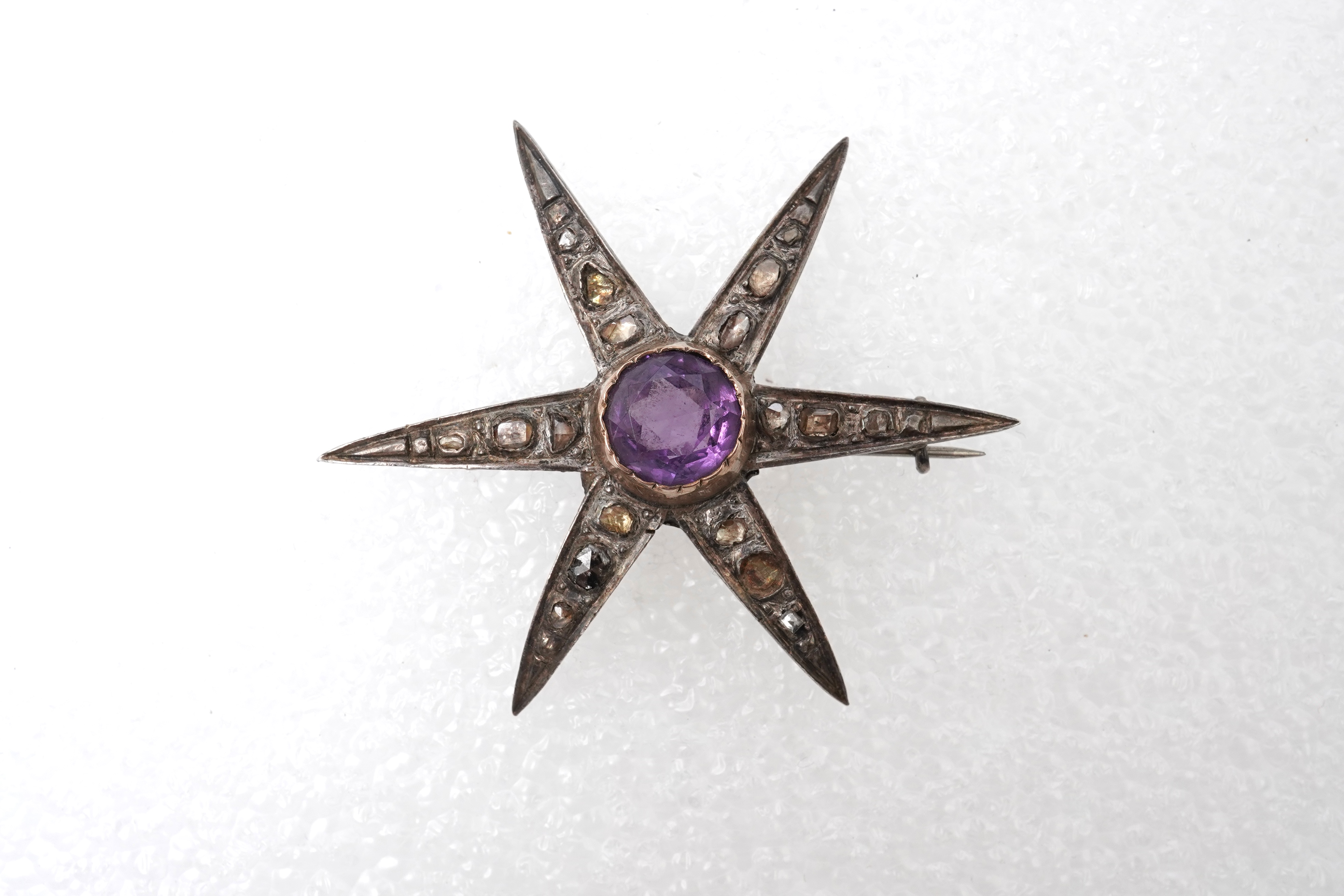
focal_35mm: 45
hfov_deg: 43.6
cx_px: 672
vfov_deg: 29.9
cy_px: 448
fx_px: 1680
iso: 640
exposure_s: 1/125
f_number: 22
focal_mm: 30
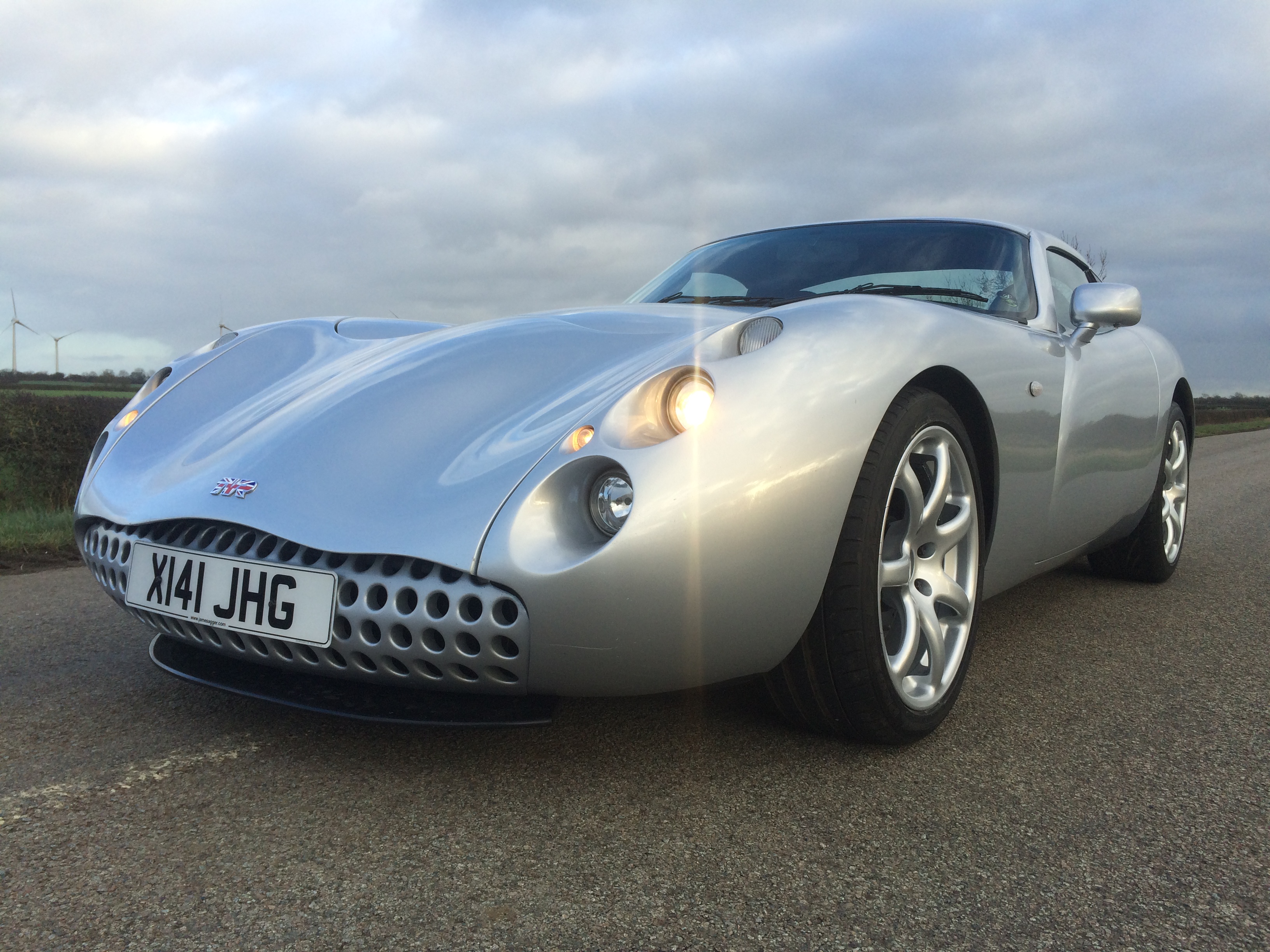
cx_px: 635
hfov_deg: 61.7
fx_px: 1064
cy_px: 476
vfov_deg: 48.2
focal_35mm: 29
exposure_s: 1/446
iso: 32
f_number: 2.2
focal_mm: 4.15
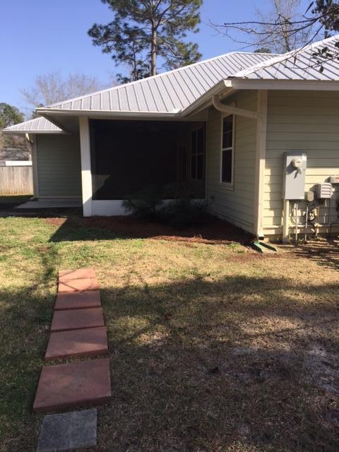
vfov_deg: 61.7
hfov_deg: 48.2
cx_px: 170
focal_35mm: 29
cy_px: 226
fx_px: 379
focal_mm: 4.15
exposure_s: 1/1522
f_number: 2.2
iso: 32
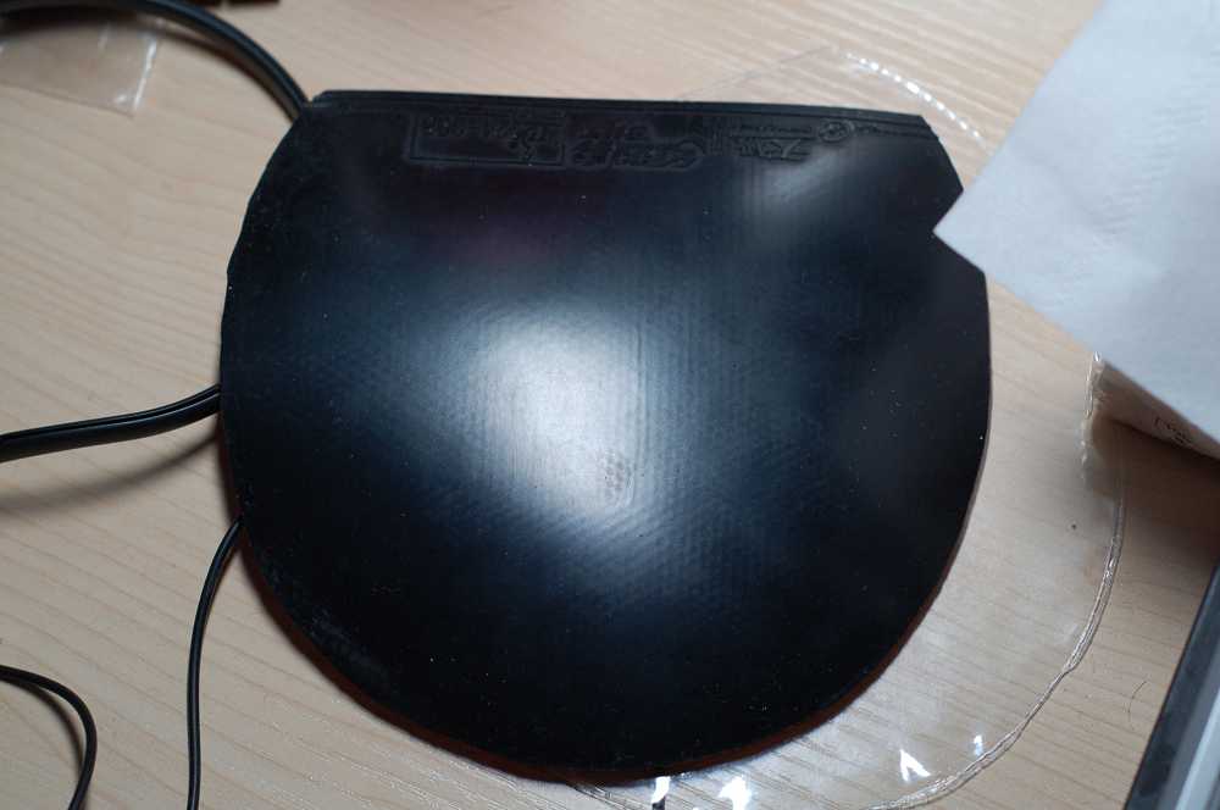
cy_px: 405
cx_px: 610
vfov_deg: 18.1
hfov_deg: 27.0
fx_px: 2538
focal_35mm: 75
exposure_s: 1/50
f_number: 3.5
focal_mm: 50
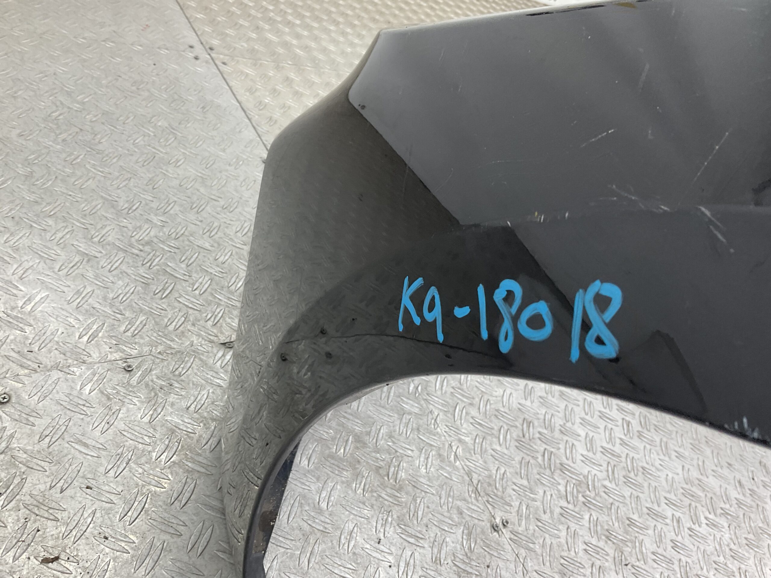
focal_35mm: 29
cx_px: 386
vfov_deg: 48.2
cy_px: 289
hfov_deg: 61.7
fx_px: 646
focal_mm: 3
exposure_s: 1/100
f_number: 1.8
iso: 32
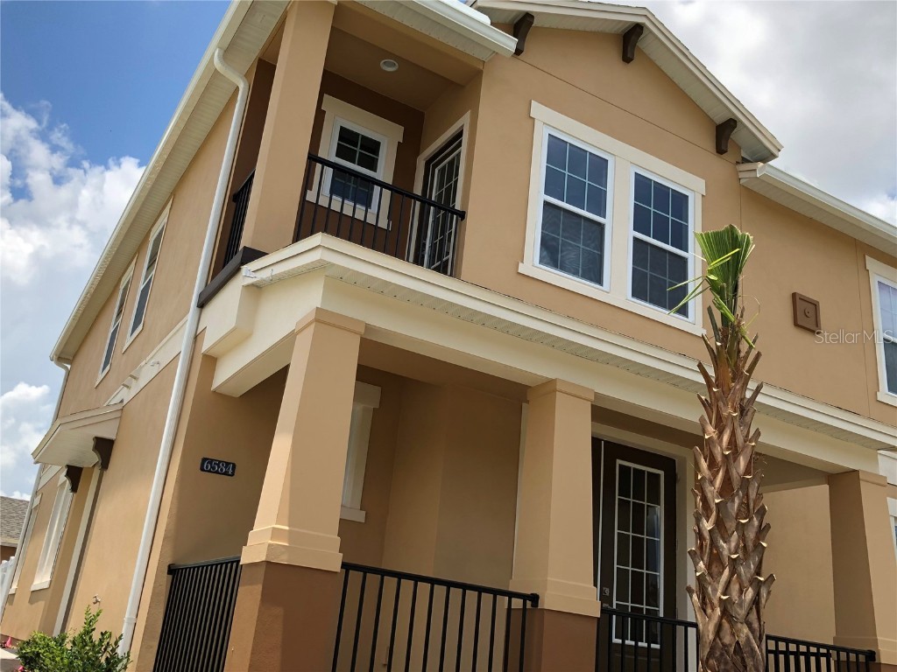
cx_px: 448
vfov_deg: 49.7
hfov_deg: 63.4
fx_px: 726
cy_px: 336
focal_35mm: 28
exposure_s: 1/2088
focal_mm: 4
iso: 20
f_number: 1.8
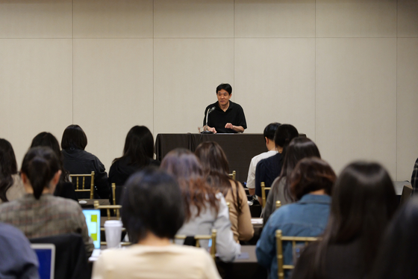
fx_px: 1219
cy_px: 140
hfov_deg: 19.5
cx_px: 209
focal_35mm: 105
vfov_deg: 13.0
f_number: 4.5
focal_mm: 105
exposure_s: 1/125
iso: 6400
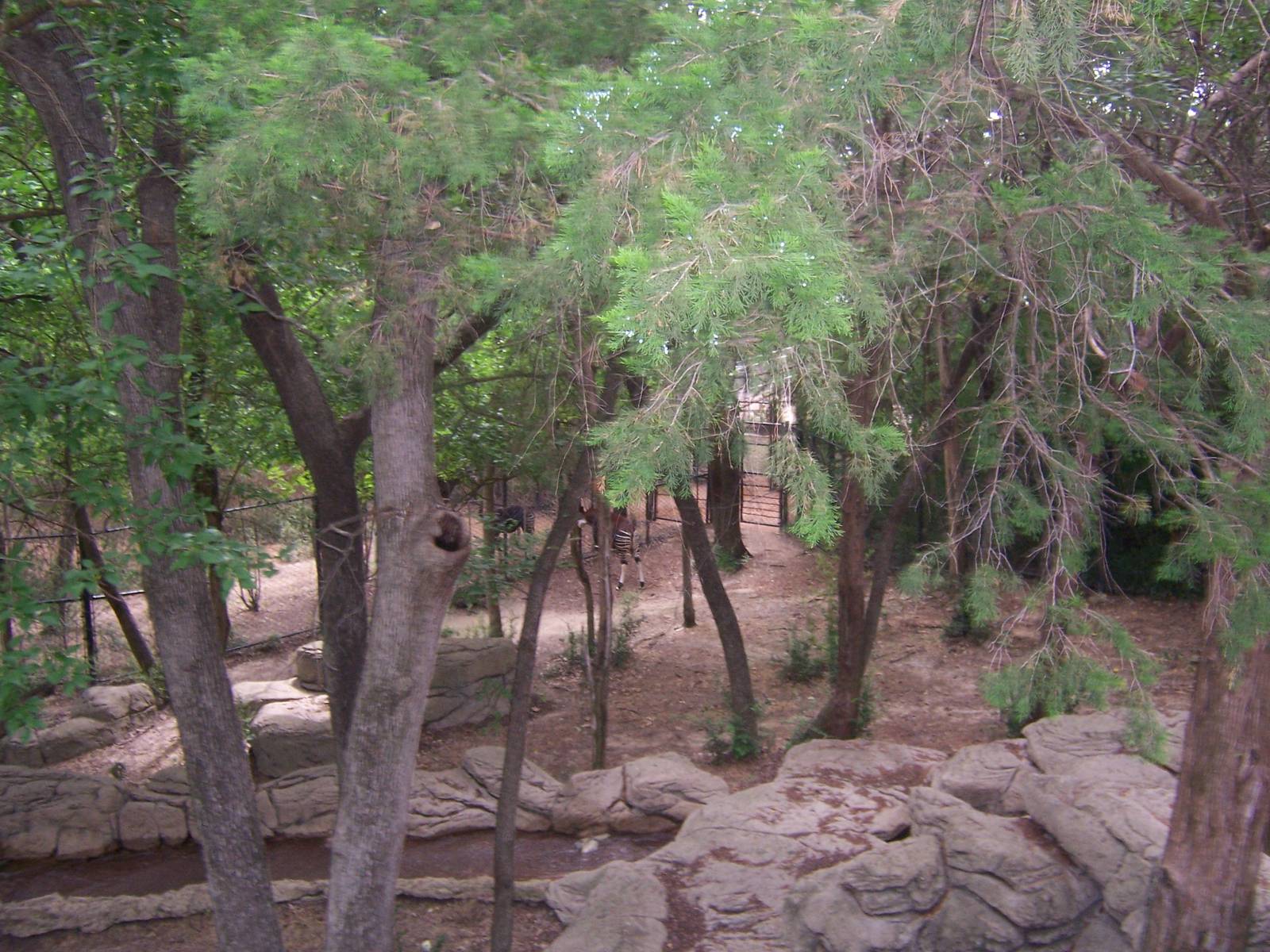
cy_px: 476
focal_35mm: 33
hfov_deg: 55.4
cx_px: 635
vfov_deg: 42.9
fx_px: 1211
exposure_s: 1/60
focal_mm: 5.5
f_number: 2.8
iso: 140
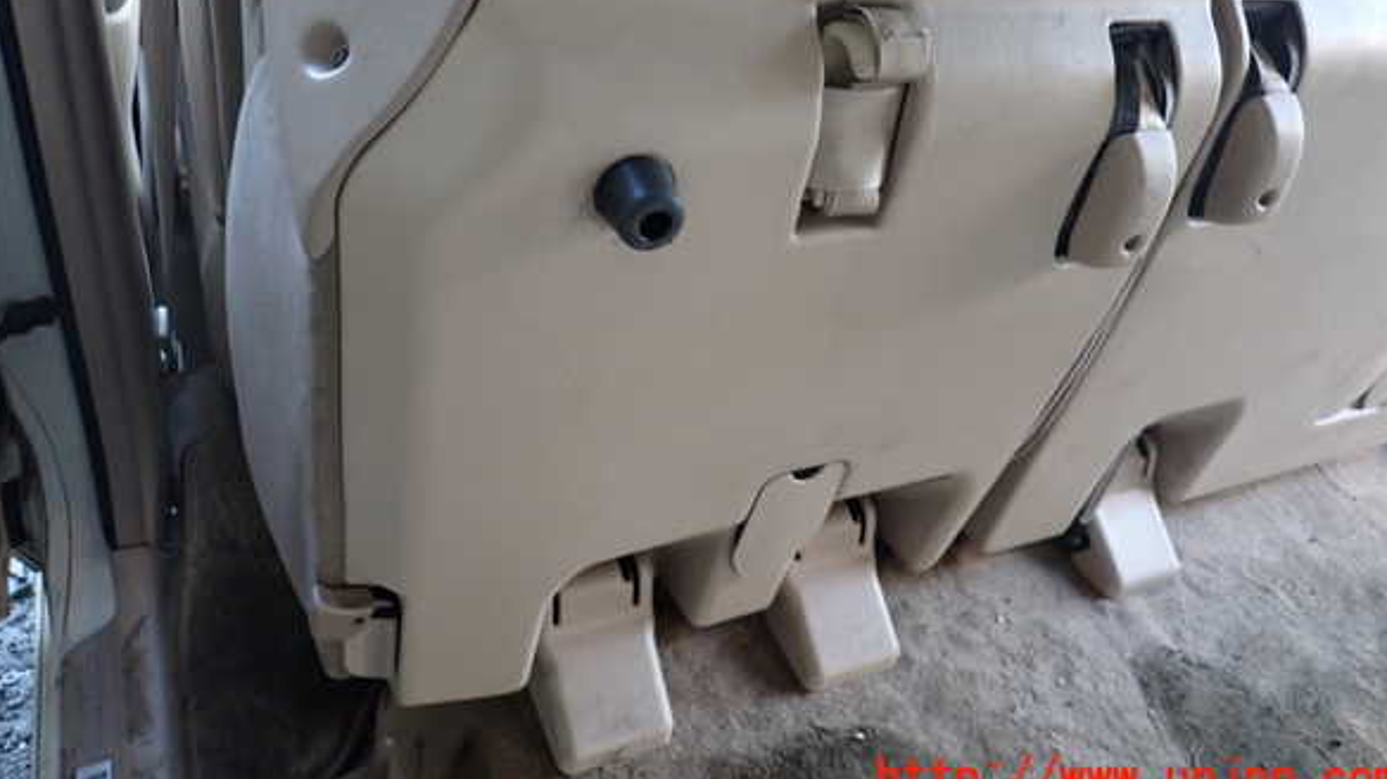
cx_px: 701
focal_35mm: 28
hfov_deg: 67.9
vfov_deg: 41.0
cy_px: 276
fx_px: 1029
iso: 320
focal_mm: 4.5
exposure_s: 1/30
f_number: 2
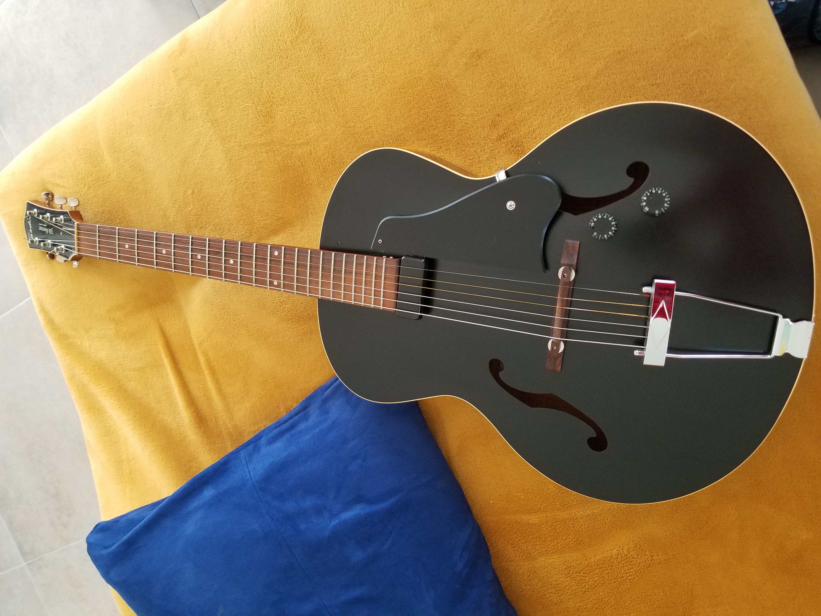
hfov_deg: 67.3
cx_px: 410
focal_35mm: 26
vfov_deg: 53.1
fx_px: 617
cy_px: 308
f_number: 1.7
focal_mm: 4.25
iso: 160
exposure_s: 1/50
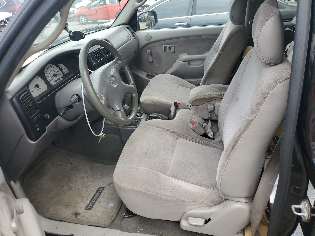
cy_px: 118
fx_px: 237
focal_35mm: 26
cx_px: 158
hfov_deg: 67.3
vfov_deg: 53.1
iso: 50
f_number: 1.5
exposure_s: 1/400
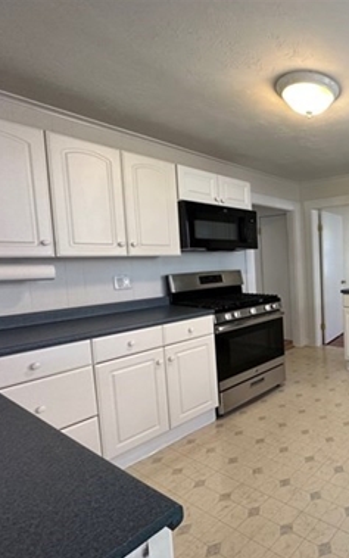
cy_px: 280
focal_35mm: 20
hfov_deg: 46.6
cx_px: 370
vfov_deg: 85.1
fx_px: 304
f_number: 2.2
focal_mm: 2.22
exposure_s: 1/120
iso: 250
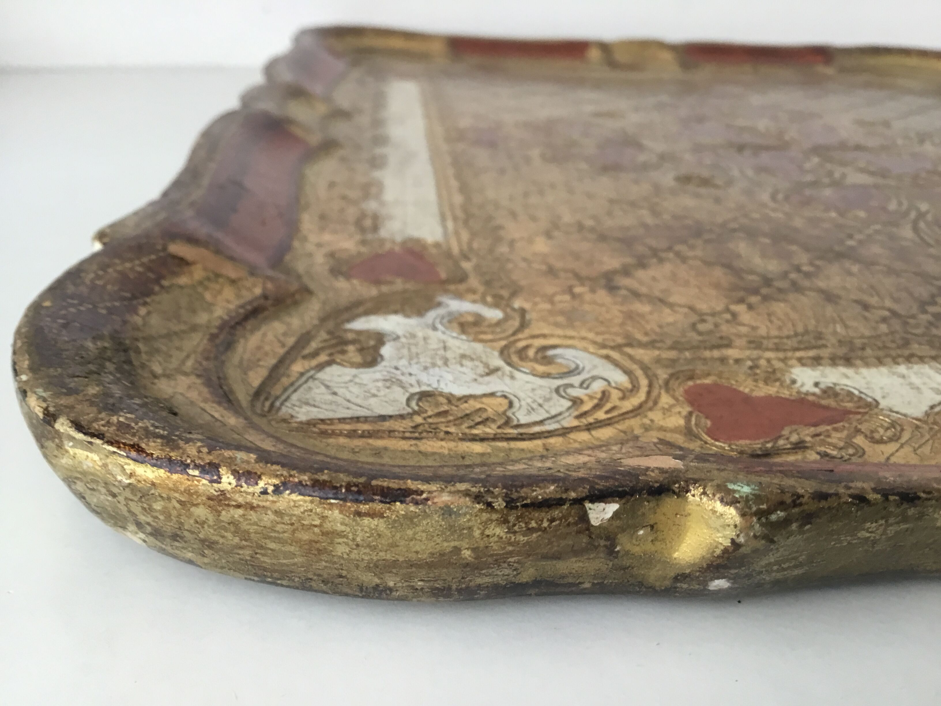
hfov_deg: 58.4
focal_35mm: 31
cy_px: 353
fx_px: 843
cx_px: 470
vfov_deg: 45.4
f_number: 2.4
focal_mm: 3.3
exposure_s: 1/33
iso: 80
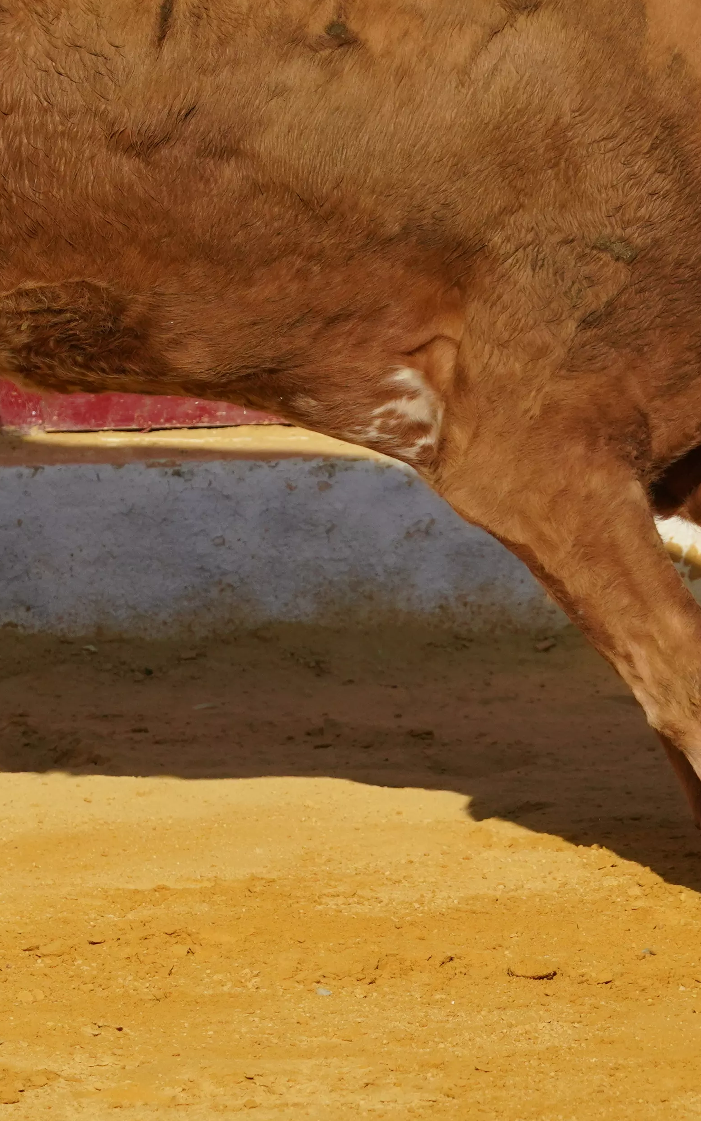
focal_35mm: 1610
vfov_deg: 1.3
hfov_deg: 0.8
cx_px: 643
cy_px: 497
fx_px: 49219
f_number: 6.3
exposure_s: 1/5000
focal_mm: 493
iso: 800
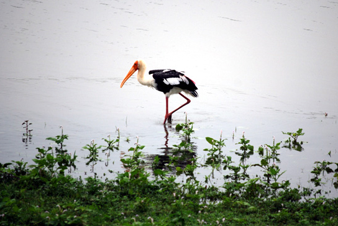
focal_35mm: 297
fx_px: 2788
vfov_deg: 4.6
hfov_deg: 6.9
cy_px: 107
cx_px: 186
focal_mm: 165
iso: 200
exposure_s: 1/500
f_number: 5.3
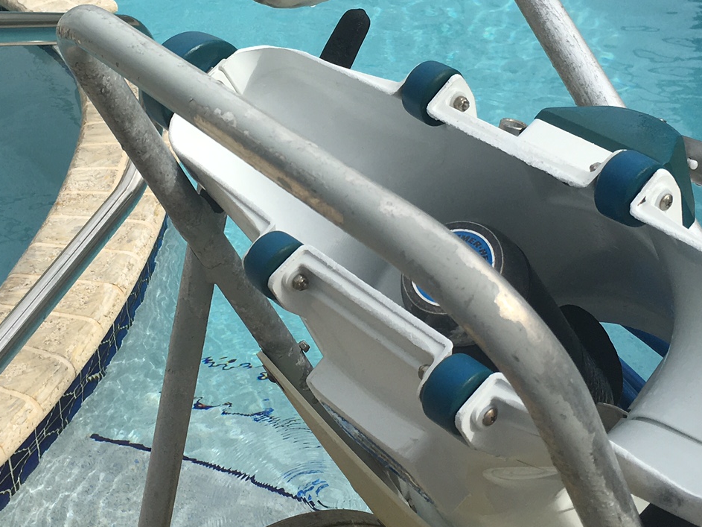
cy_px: 94
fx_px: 1257
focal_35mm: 62
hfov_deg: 31.0
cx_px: 245
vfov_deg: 23.3
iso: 25
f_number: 2.2
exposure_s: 1/894
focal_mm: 4.15
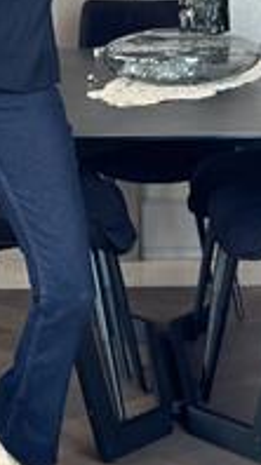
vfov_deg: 15.9
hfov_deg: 9.0
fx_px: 1653
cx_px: -14
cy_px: 89
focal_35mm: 134
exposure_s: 1/68
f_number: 1.78
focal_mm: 6.86
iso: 125
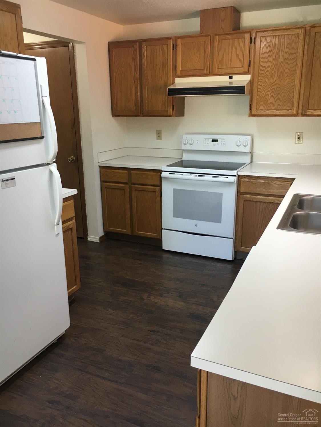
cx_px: 160
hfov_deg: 48.2
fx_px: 359
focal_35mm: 29
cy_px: 214
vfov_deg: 61.7
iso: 64
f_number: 2.2
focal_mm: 4.15
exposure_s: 1/30
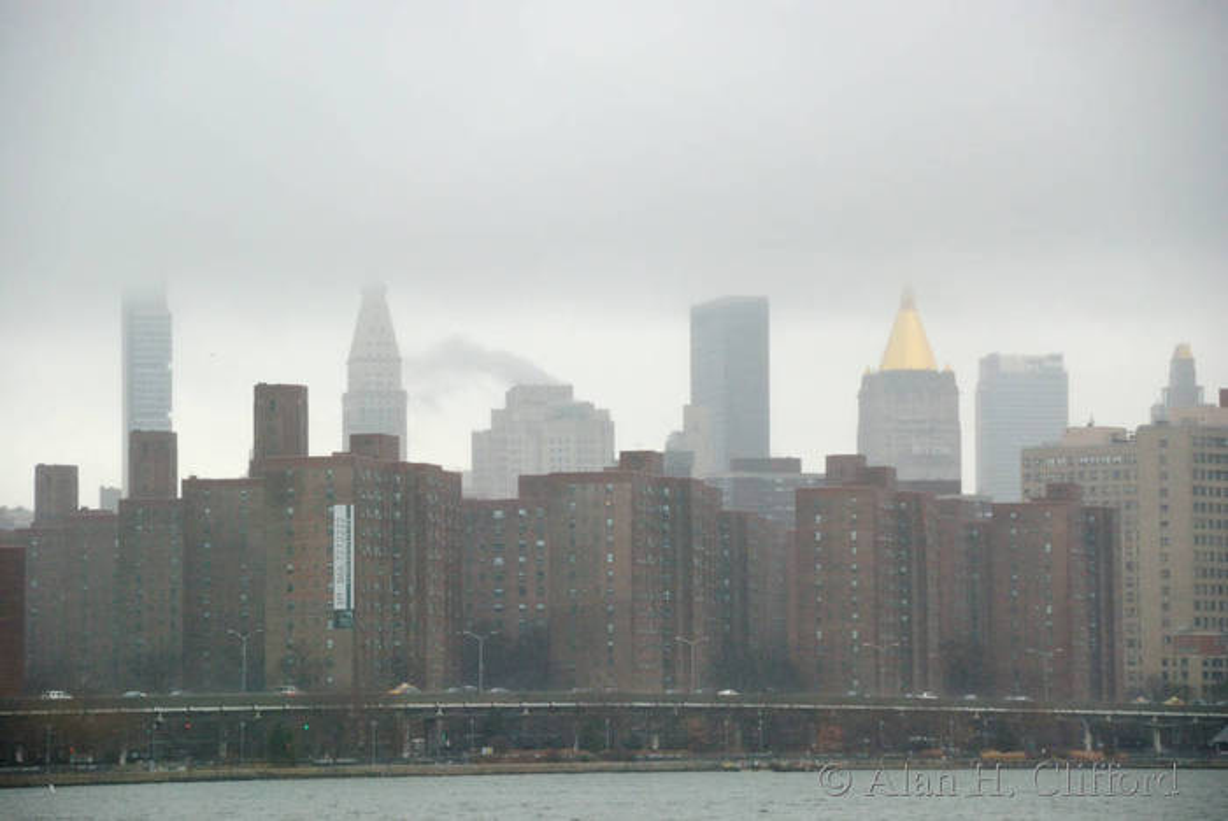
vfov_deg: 9.6
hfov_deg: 14.4
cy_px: 410
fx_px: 4865
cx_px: 614
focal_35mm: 142
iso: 640
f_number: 5.3
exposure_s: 1/500
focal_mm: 95
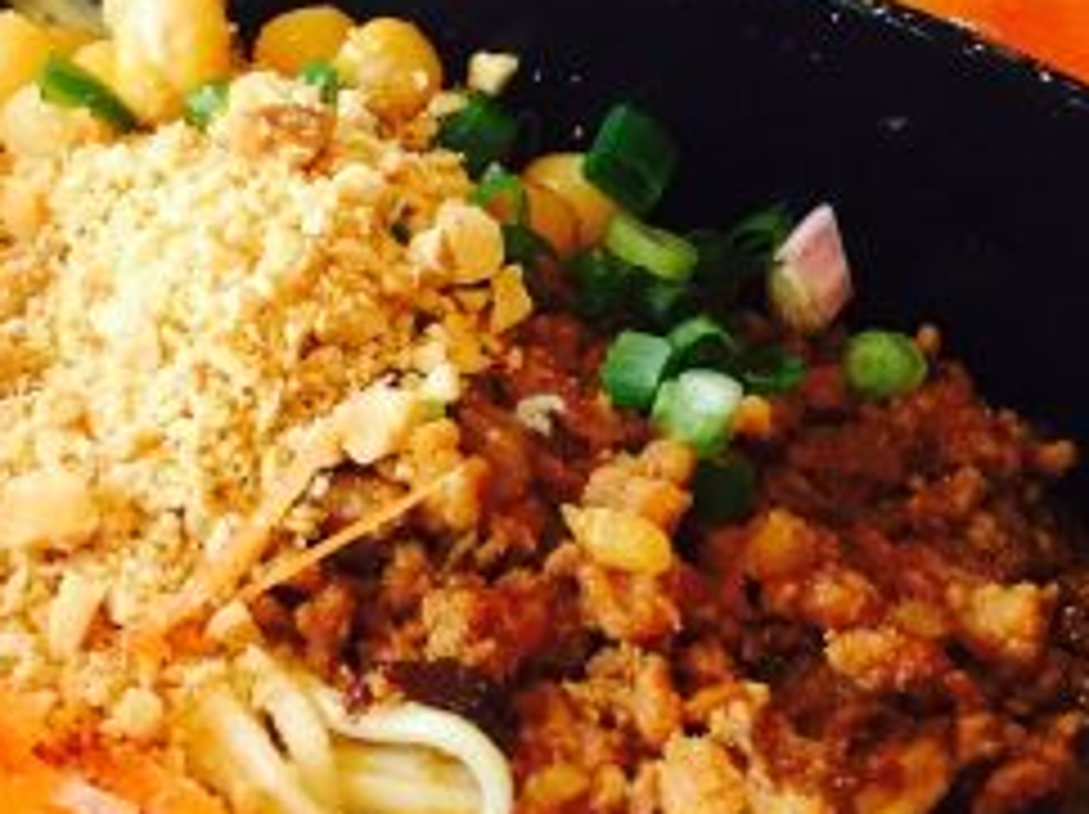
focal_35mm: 84
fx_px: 2640
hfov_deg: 23.2
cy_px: 218
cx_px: 688
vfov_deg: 17.5
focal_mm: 4.15
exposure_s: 1/33
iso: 100
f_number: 2.2
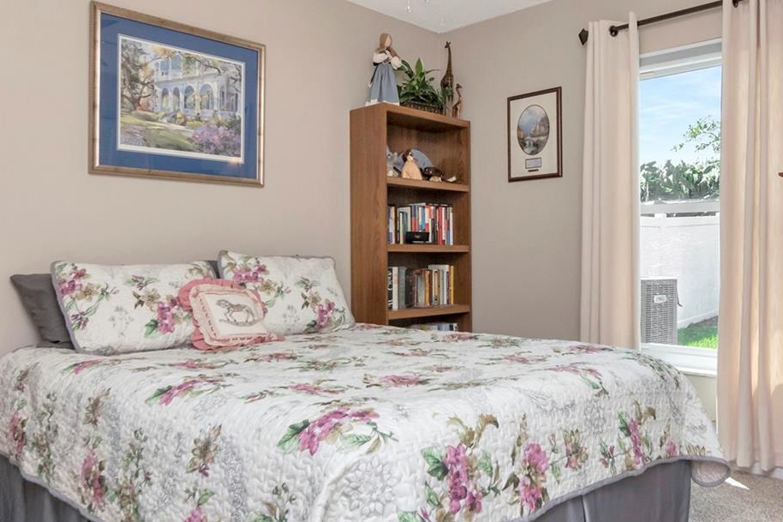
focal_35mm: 29
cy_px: 279
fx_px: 628
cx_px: 446
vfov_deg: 45.1
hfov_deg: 63.6
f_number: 8
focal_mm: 11
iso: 1000
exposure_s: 1/200
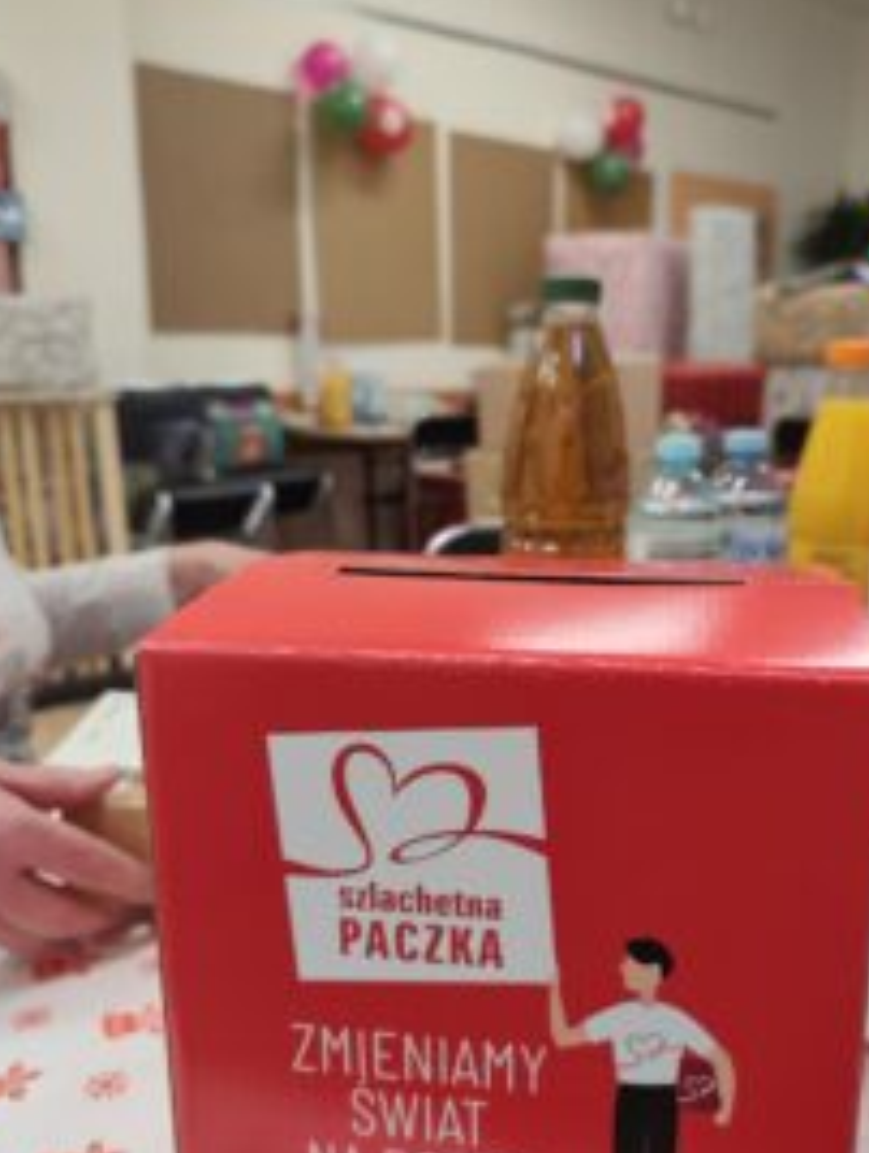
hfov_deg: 46.8
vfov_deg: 59.9
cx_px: 505
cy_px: 581
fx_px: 1001
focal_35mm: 30
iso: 250
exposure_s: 1/70.4
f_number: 1.65
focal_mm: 6.19
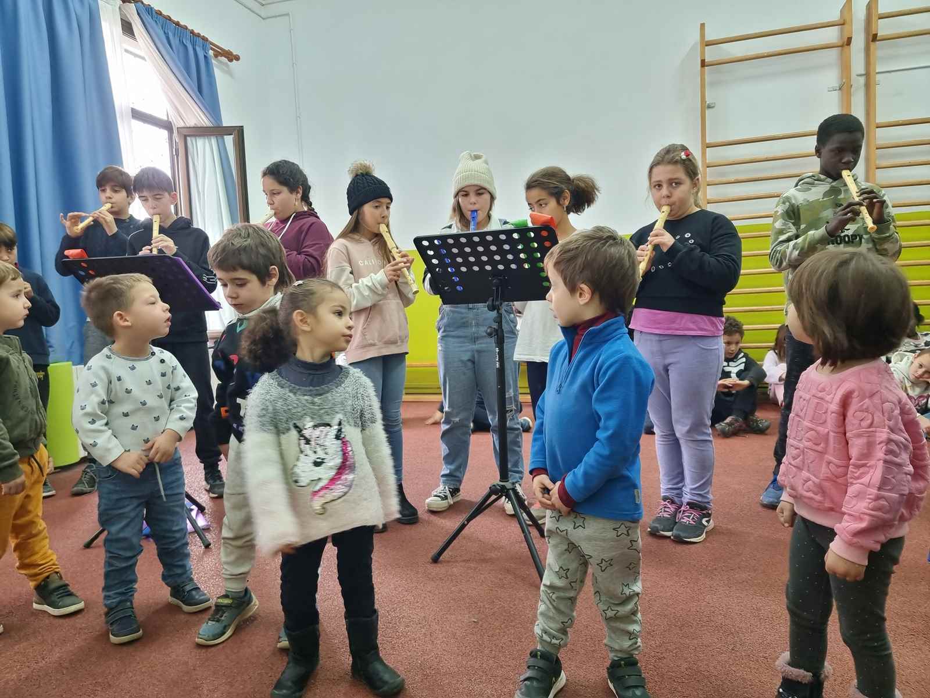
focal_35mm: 24
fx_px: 645
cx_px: 465
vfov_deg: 56.8
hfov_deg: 71.6
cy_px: 349
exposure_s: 1/50
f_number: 1.8
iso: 400
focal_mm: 6.7
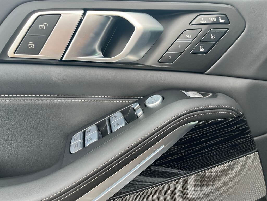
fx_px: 201
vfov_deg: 53.1
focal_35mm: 26
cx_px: 134
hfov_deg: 67.3
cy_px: 100
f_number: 1.6
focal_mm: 5.1
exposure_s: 1/116
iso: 64
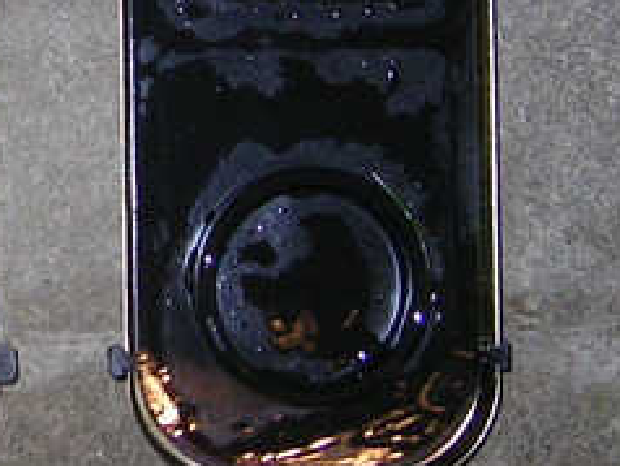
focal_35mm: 121
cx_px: -96
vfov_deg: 12.2
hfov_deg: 15.7
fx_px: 2169
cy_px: 91
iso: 100
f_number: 2.8
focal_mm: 5.6
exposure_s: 1/30
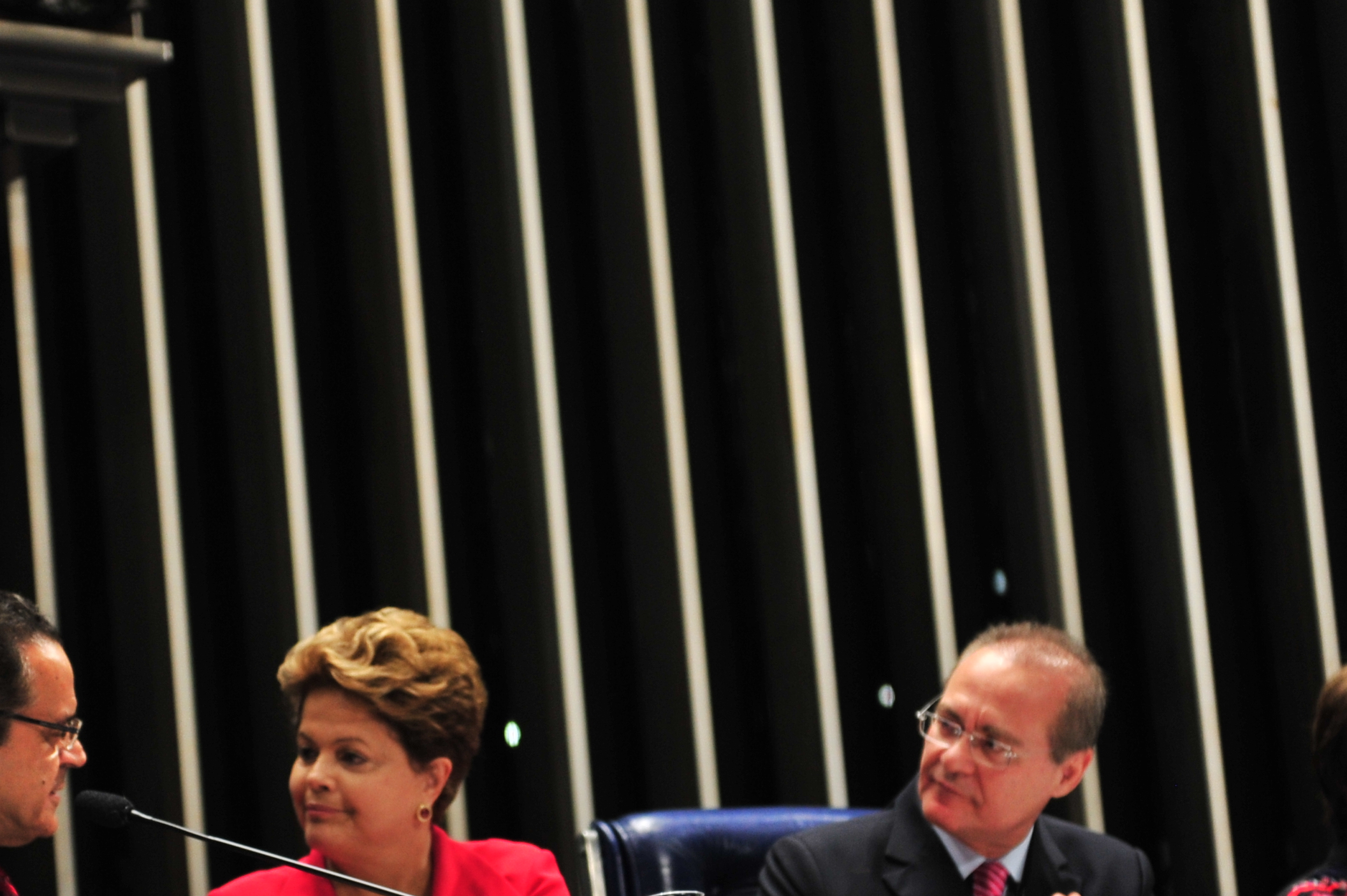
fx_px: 5272
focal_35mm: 141
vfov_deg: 9.7
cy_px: 781
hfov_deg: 14.5
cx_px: 484
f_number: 2.8
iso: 800
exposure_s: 1/125
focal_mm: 70
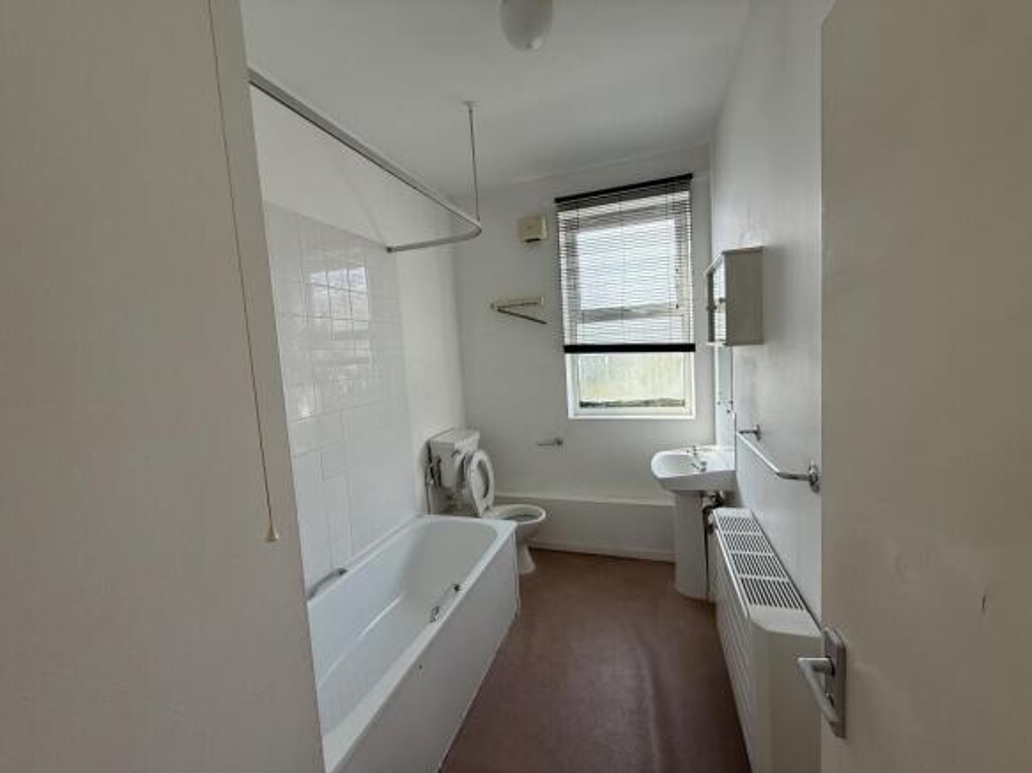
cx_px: 516
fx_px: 417
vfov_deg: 85.7
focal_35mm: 14
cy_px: 386
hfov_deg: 102.1
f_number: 2.2
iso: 64
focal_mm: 2.22
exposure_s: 1/264
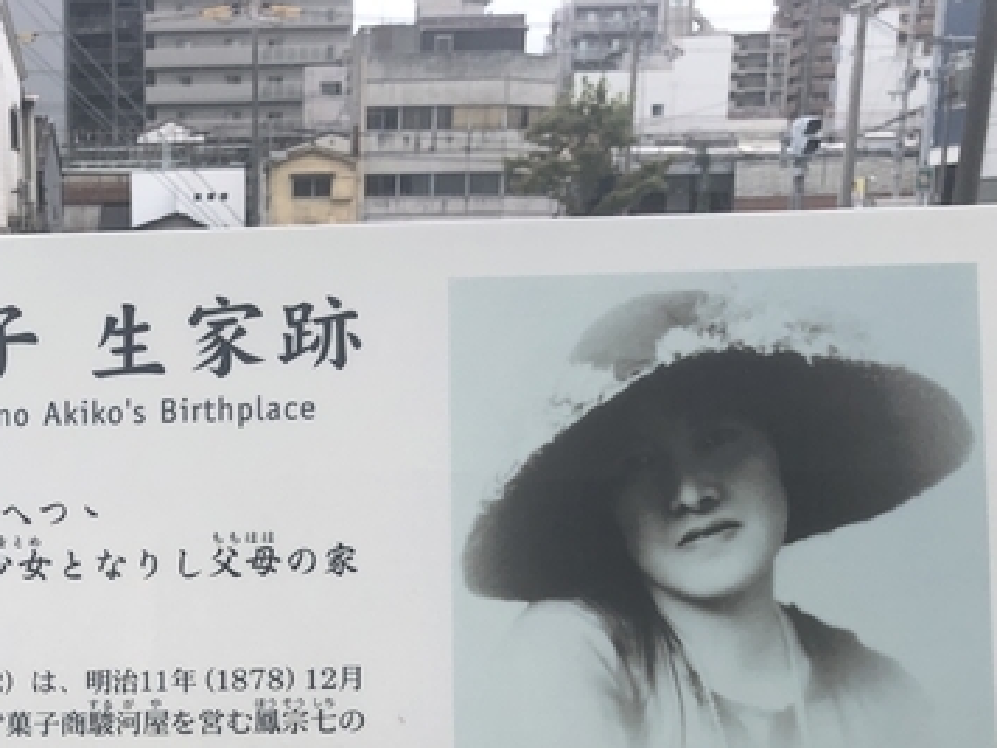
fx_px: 1815
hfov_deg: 29.5
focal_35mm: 63
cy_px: 796
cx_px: 104
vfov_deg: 22.2
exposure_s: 1/827
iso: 20
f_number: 1.8
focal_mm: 4
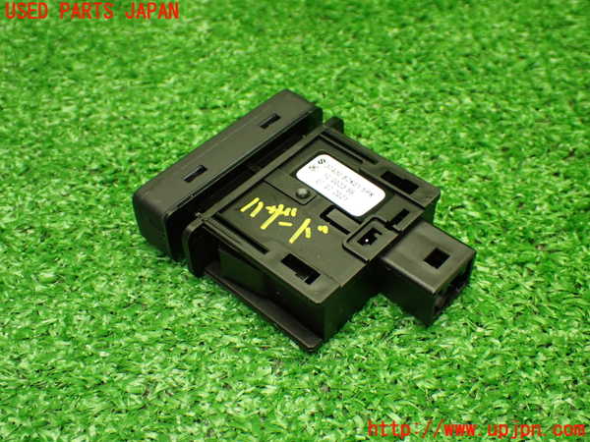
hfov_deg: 42.9
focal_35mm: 44
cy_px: 221
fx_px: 750
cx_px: 295
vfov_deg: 32.9
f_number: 2.9
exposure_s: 1/100
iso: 800
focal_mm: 7.84
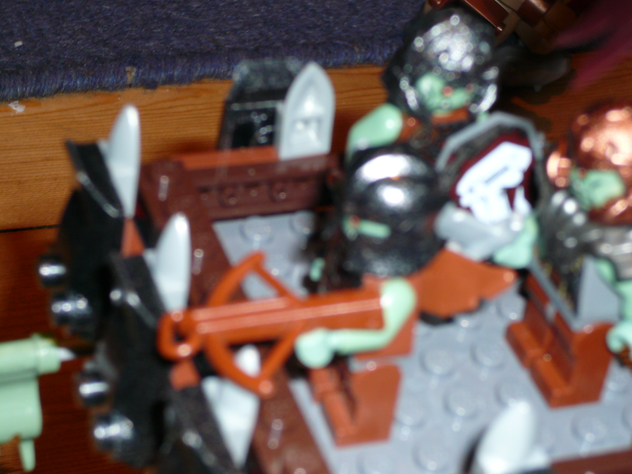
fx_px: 1698
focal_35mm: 93
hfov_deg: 21.1
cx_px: 316
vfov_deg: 15.9
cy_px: 237
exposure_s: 1/30
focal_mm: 15.5
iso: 100
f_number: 5.3
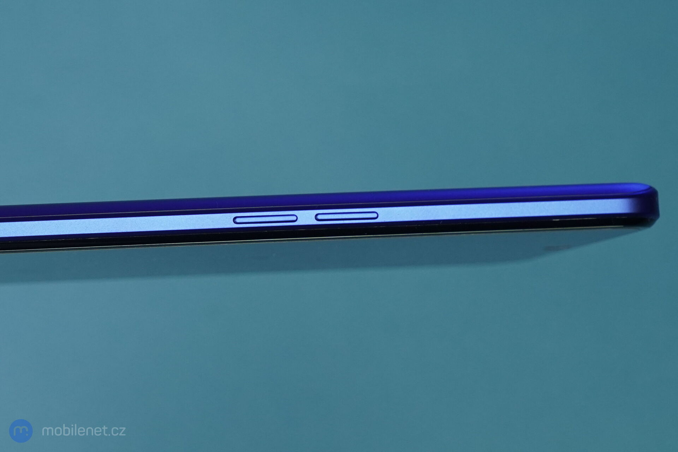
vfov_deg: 19.5
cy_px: 226
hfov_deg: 28.8
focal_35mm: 70
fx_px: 1318
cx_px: 339
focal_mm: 70
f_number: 8
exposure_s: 1/200
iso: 1250
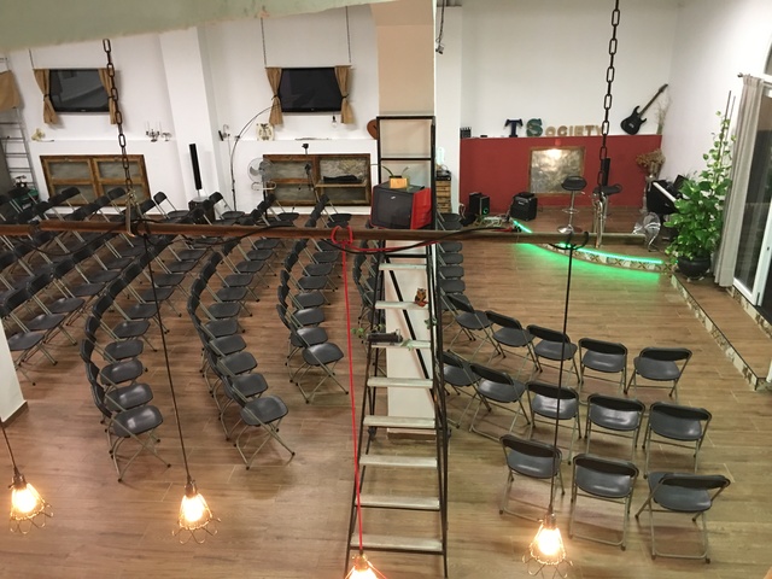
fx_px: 647
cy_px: 290
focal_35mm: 29
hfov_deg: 61.7
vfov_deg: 48.2
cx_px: 386
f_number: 2.2
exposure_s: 1/10
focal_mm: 4.15
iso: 100
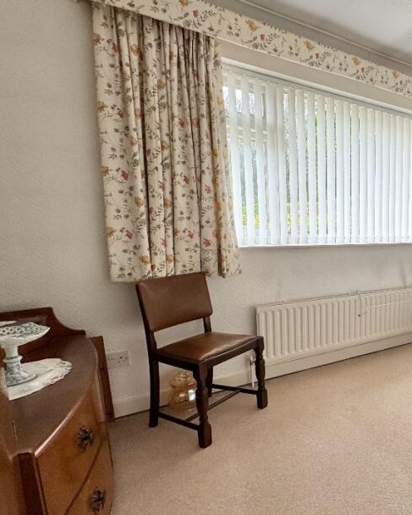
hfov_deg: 49.0
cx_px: 419
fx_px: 350
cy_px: 275
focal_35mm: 23
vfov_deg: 72.5
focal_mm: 2.22
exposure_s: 1/147
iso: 40
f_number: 2.2
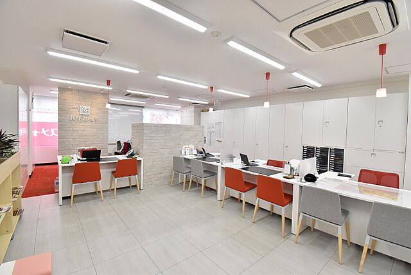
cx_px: 206
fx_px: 171
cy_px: 138
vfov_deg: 77.4
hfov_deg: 100.4
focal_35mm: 15
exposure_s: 1/250
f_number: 8
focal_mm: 10
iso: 1600
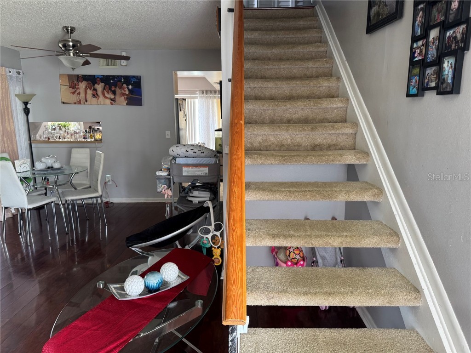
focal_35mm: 24
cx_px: 236
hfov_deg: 71.6
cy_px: 176
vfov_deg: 56.8
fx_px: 327
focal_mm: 6.76
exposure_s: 1/60
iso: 200
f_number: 1.78
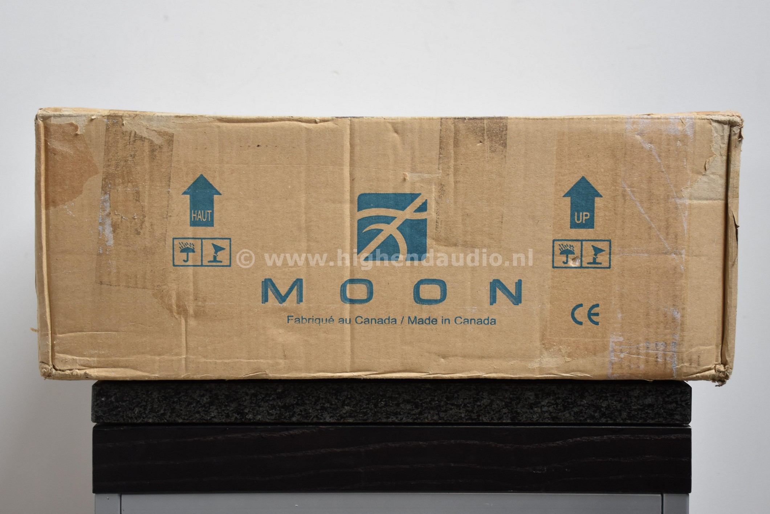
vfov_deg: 25.8
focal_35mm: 52
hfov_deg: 37.9
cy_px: 257
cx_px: 385
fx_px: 1123
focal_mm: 35
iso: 400
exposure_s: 1/100
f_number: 5
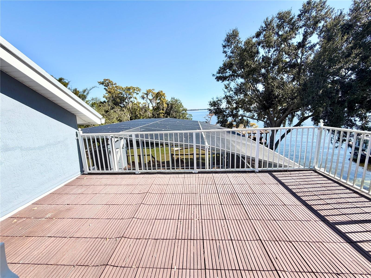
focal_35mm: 14
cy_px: 139
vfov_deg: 85.7
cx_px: 186
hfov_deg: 102.1
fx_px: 150
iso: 25
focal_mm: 2.22
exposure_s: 1/770
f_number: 2.2
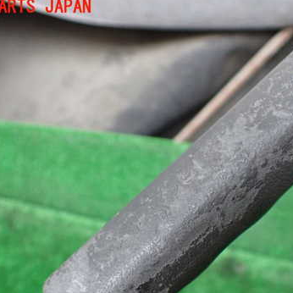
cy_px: 187
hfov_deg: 36.5
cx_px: 191
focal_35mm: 46
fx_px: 441
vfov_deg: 36.5
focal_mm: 5.4
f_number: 2.3
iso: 800
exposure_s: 1/60
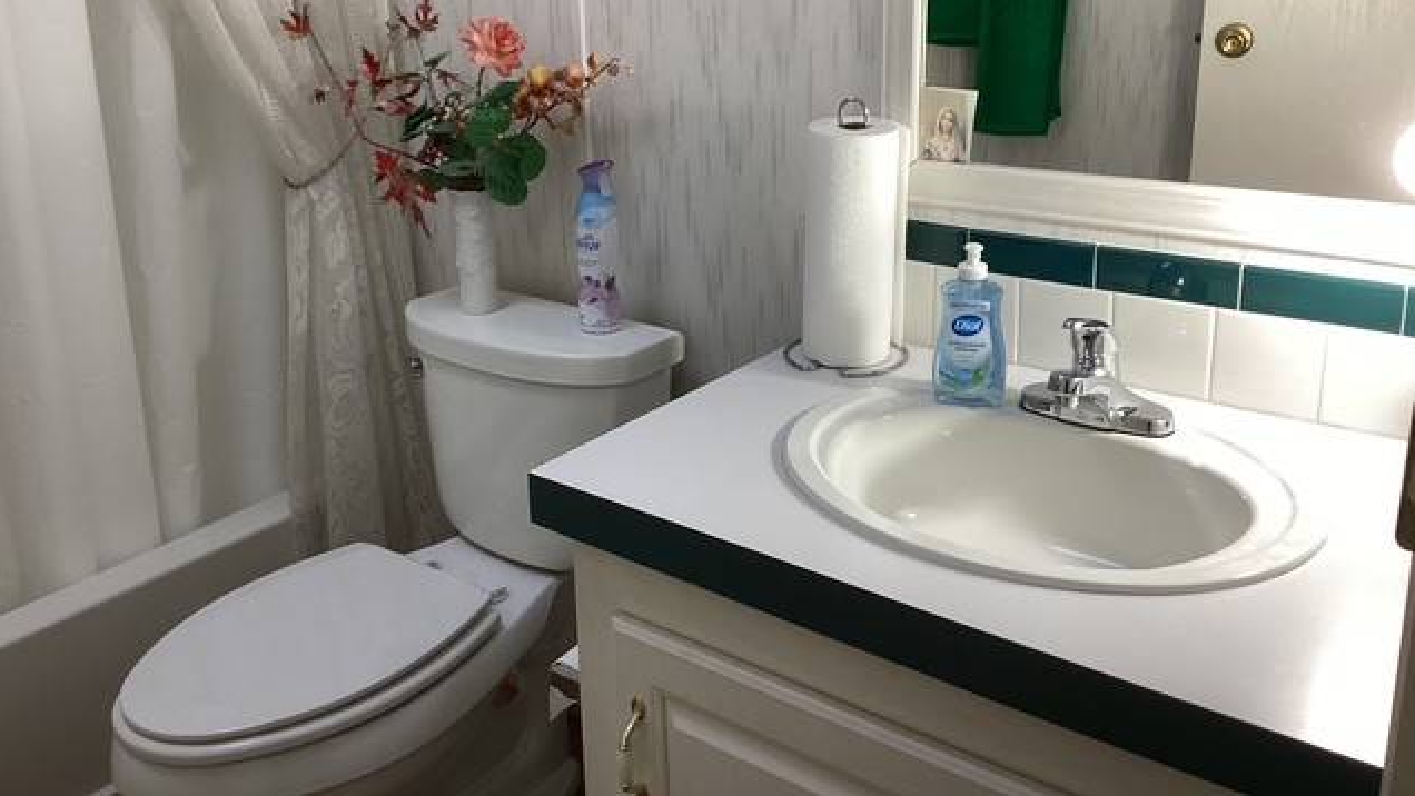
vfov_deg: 34.3
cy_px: 265
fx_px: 1276
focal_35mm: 34
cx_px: 705
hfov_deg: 58.0
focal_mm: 3.3
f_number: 2.4
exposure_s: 1/60
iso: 80
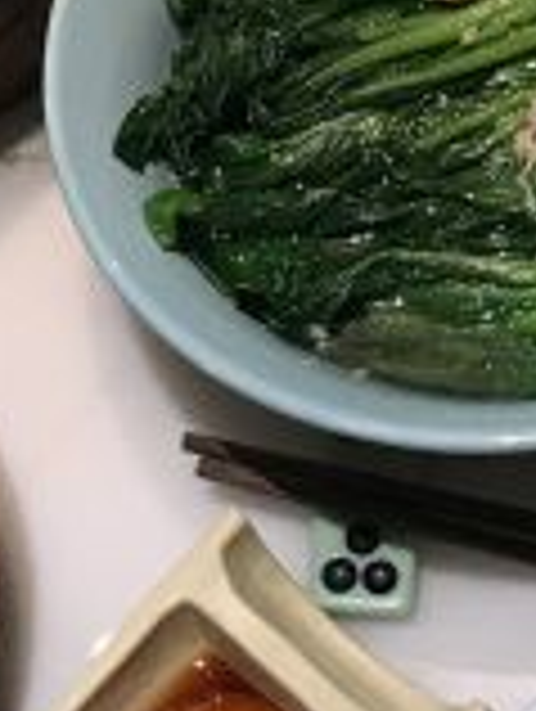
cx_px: 151
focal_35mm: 124
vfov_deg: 15.4
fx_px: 2553
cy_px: -108
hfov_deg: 12.0
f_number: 1.8
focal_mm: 3.99
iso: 40
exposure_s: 1/33
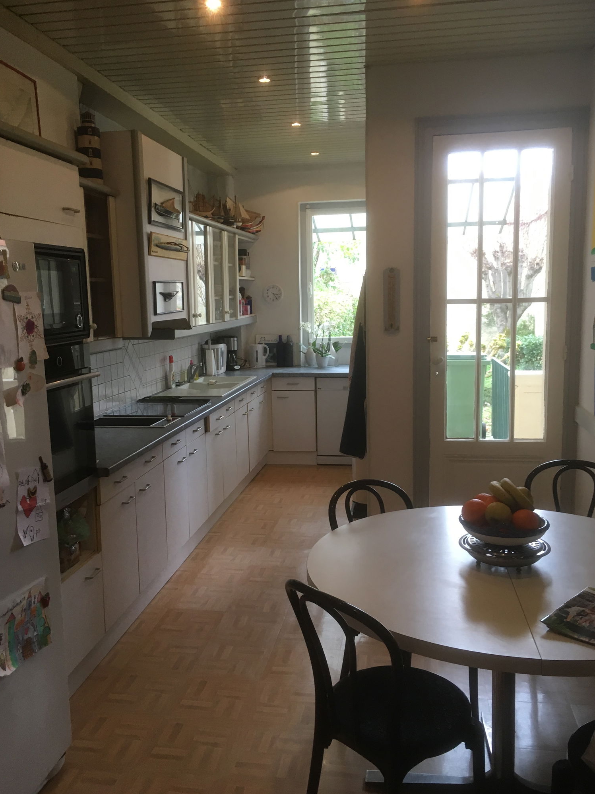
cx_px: 289
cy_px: 398
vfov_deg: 58.3
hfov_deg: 45.5
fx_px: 710
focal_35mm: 31
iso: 50
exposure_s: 1/33
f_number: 2.2
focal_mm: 4.15
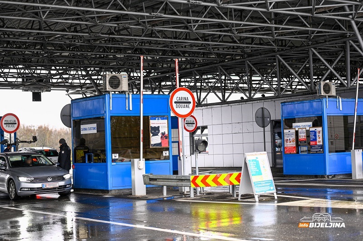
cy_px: 120
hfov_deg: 28.9
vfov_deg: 19.4
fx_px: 705
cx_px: 182
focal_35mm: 70
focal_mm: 70
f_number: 2.8
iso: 400
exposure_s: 1/250
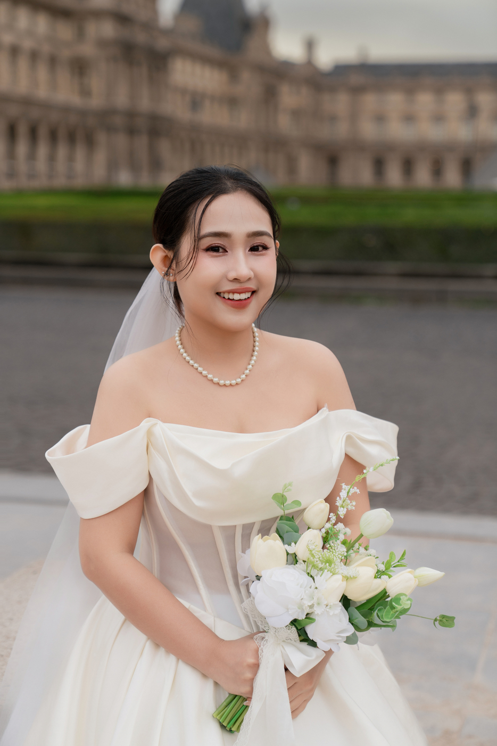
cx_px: 248
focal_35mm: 64
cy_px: 373
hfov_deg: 21.2
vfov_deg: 31.4
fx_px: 1325
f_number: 2.8
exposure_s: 1/250
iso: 160
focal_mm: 64
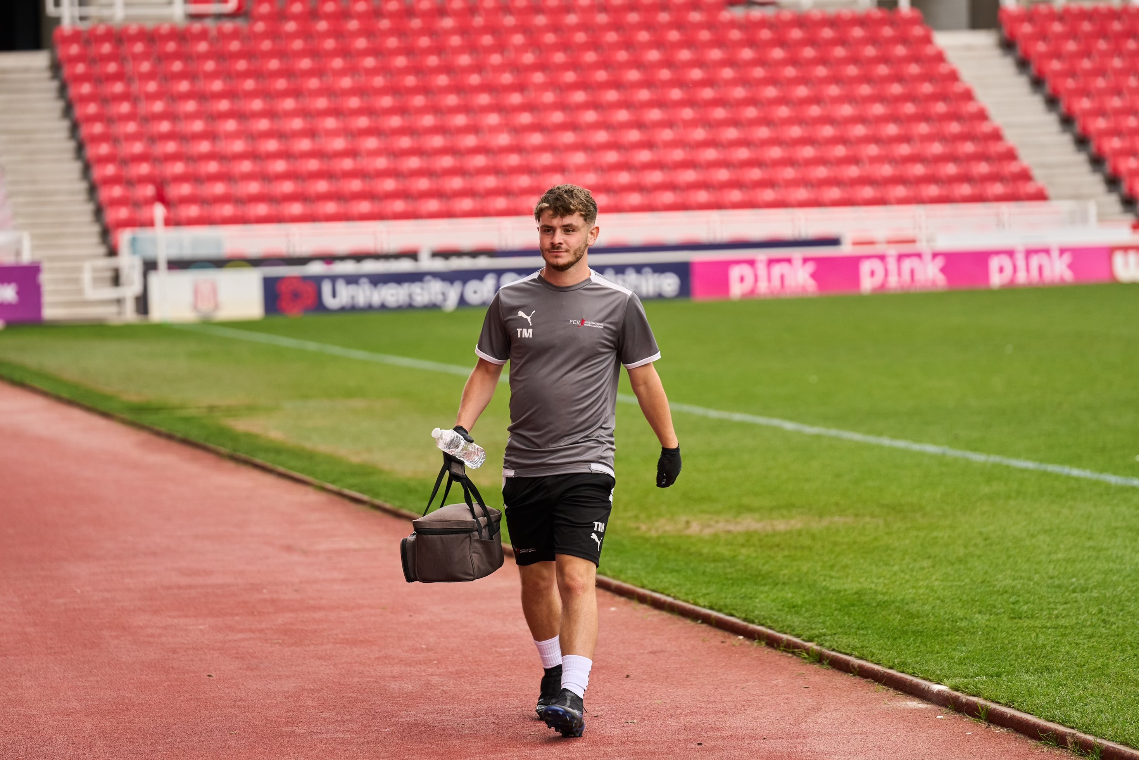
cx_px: 570
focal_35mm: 161
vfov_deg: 8.5
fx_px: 5094
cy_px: 380
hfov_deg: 12.8
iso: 800
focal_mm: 161
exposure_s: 1/2000
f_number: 4
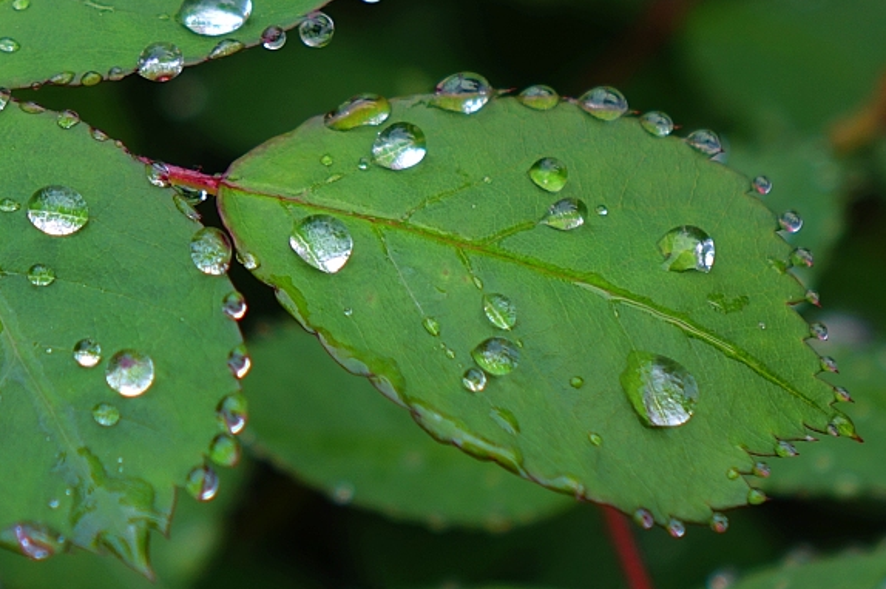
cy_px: 125
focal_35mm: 182
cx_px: 97
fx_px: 4476
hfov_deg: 11.2
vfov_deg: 7.5
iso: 100
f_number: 2.8
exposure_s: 1/125
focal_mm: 37.54
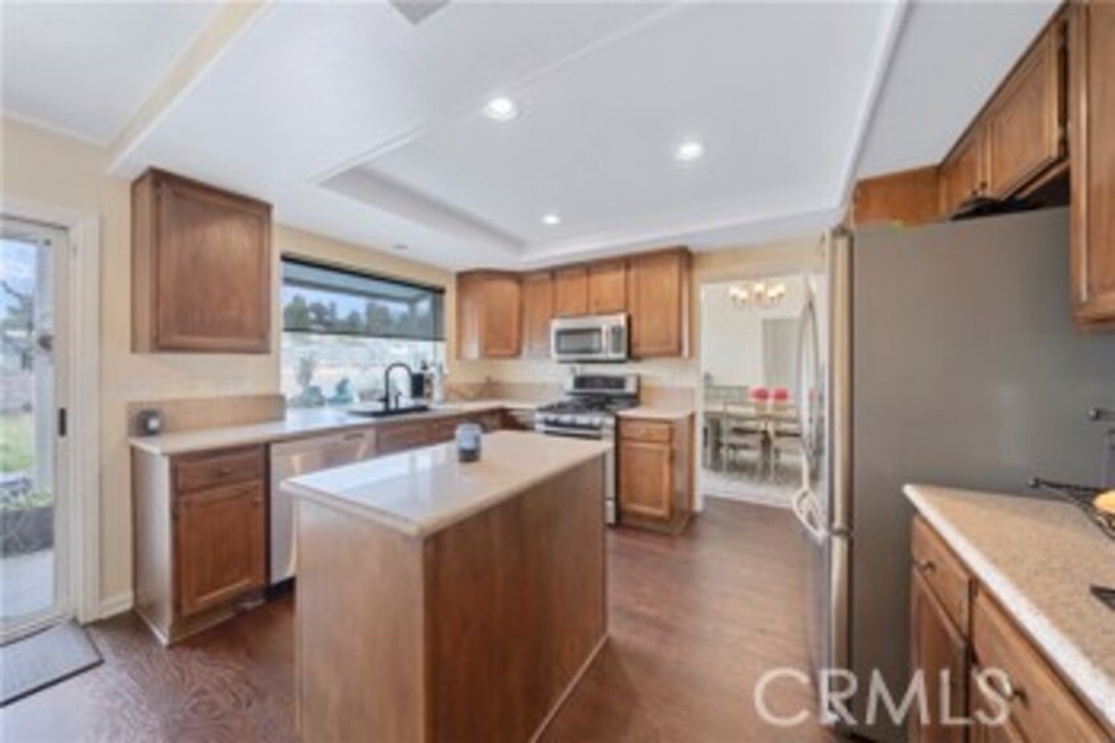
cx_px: 558
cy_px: 372
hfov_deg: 112.6
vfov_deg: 90.0
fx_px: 372
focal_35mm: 12
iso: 640
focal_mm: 12
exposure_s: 1/8
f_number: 5.6
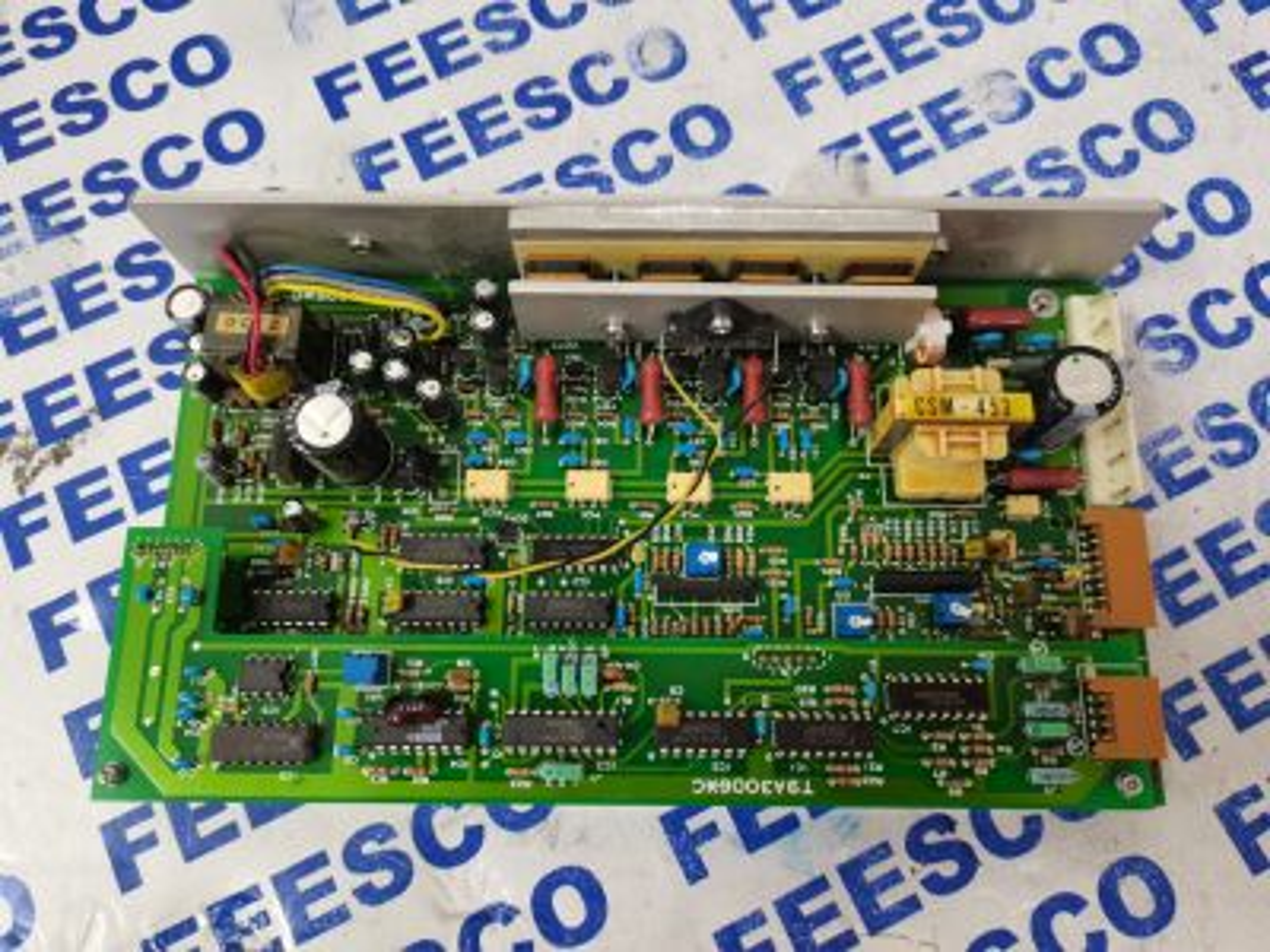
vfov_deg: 53.1
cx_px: 635
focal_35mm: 26
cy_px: 476
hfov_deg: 67.3
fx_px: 954
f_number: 1.8
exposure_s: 1/33.3
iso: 640
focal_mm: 5.58
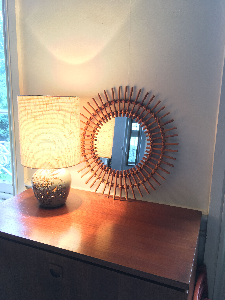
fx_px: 251
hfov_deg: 48.2
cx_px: 112
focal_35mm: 29
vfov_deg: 61.7
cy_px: 150
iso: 80
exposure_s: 1/30
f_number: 2.2
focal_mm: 4.15
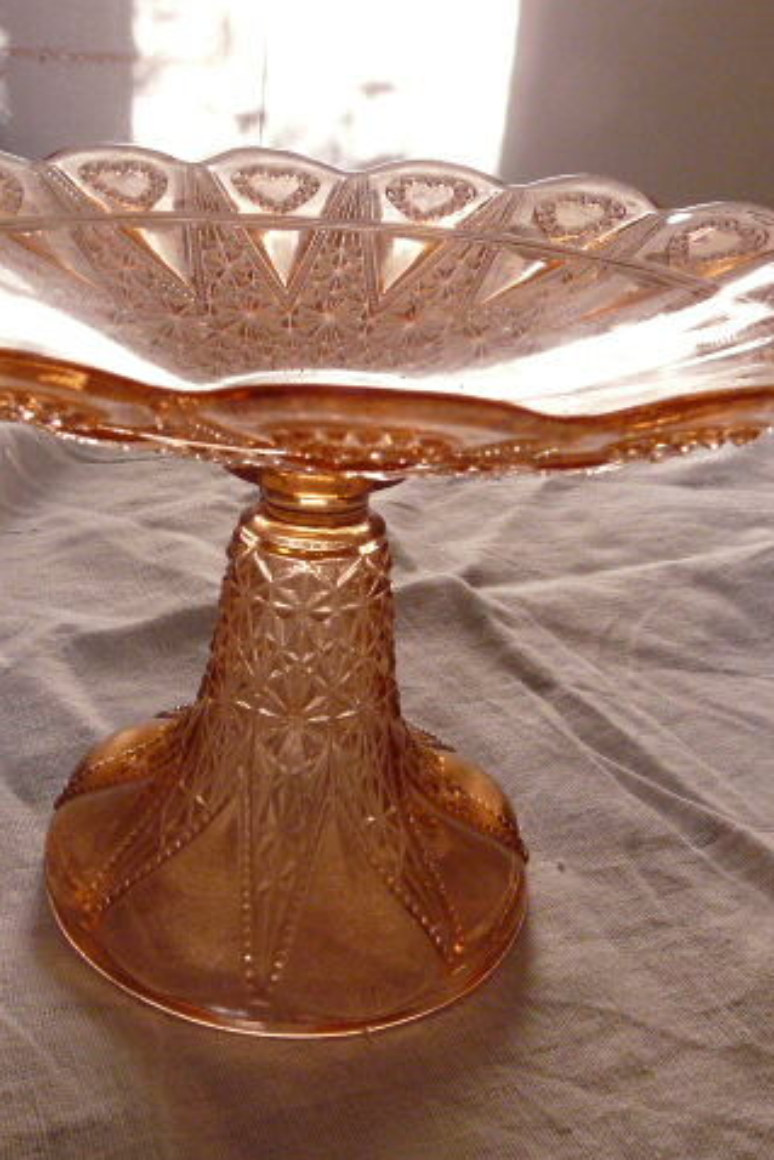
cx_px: 308
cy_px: 580
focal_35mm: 39
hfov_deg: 34.1
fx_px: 1257
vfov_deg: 49.5
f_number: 4.5
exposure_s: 1/200
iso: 400
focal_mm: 4.6
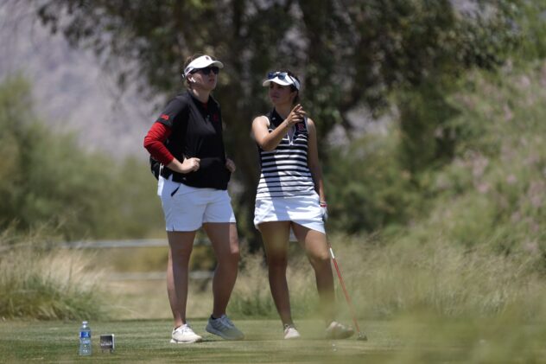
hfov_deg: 3.4
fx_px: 9097
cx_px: 273
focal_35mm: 600
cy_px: 182
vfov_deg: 2.3
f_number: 6.3
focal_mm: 600
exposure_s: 1/320
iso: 80
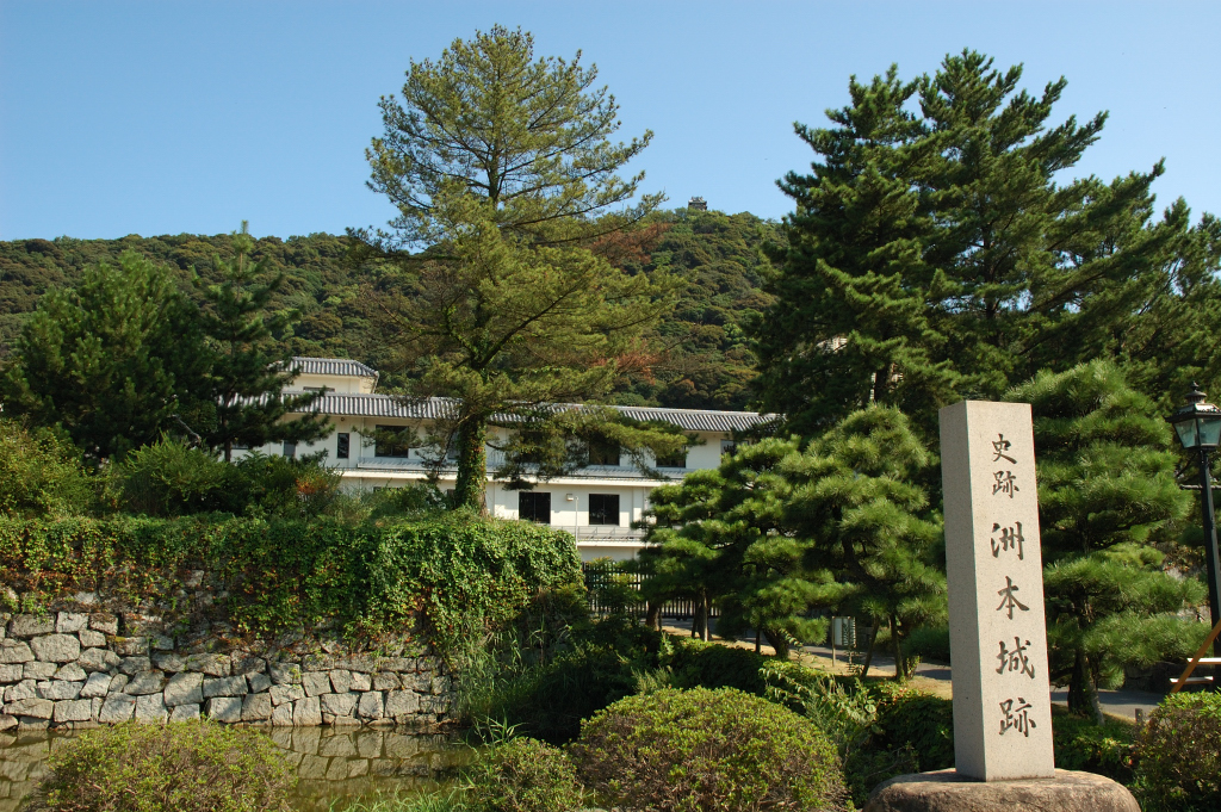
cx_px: 610
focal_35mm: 33
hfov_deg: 57.3
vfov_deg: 39.9
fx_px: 1118
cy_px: 406
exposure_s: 1/200
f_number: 10
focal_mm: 22
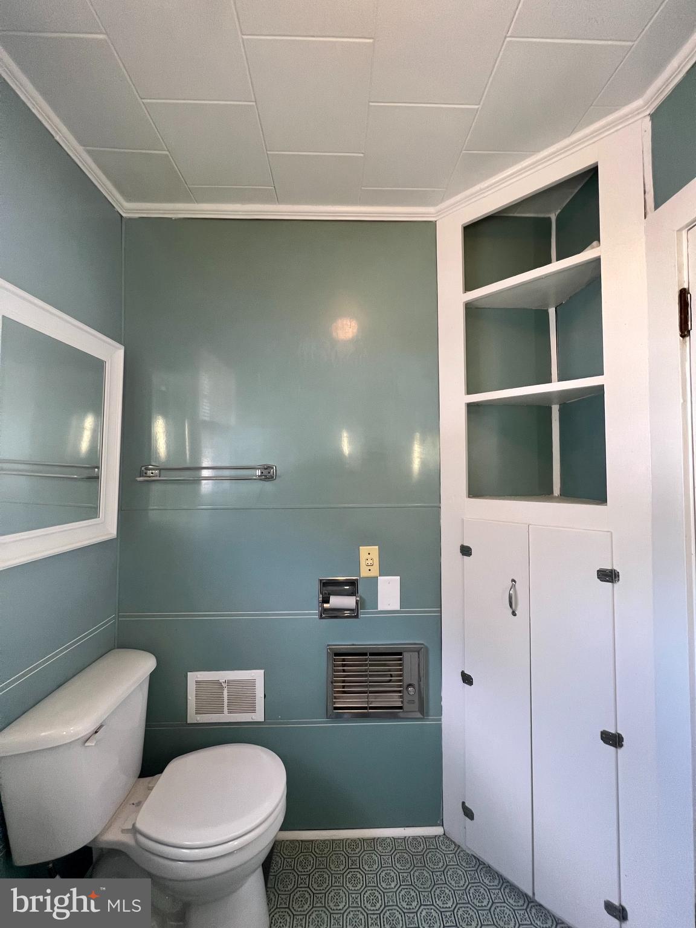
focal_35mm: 13
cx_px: 348
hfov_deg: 89.9
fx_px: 349
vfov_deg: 106.2
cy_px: 464
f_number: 1.8
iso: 250
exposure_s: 1/120
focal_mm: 1.57
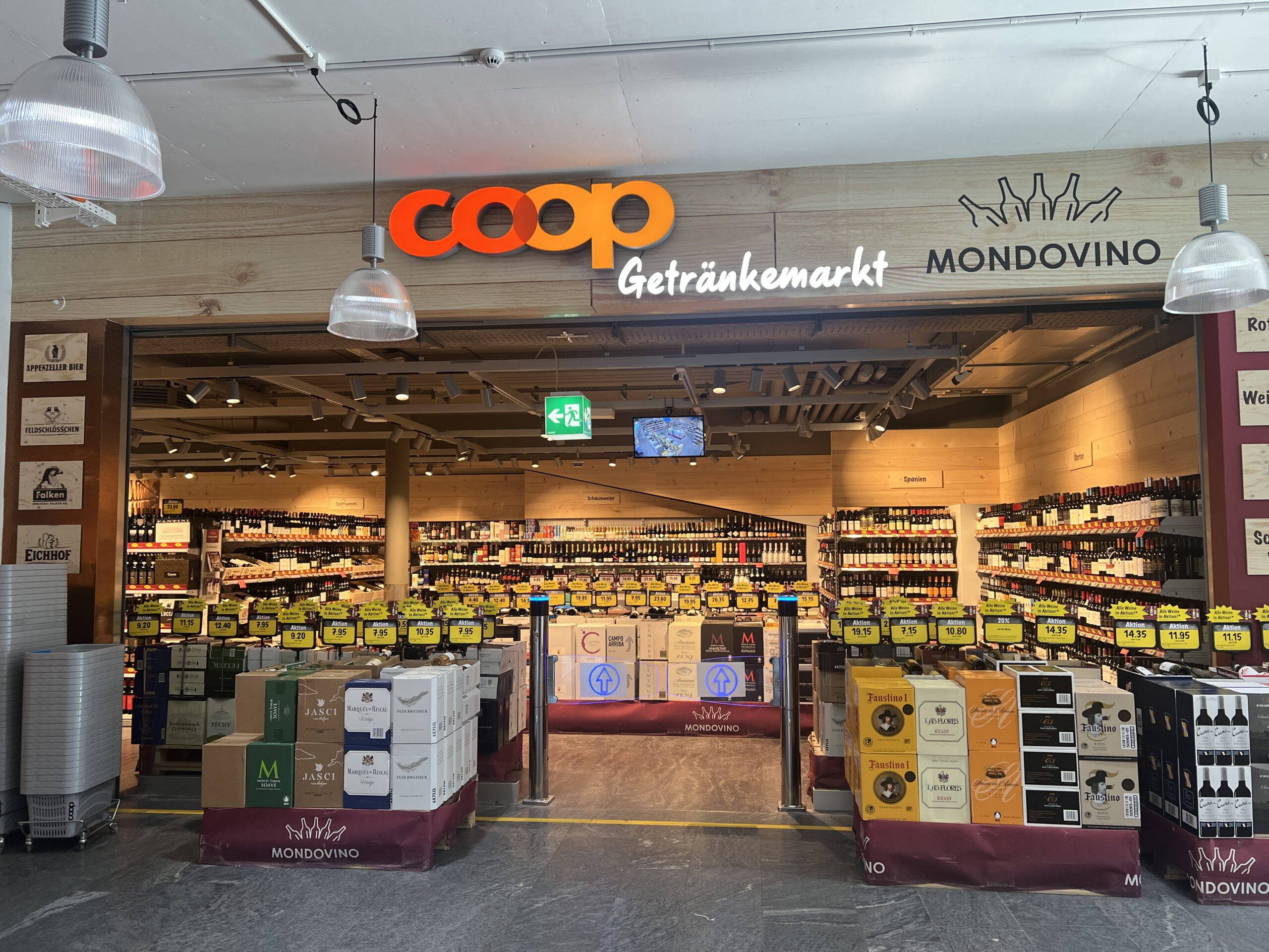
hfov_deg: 67.3
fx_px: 953
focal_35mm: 26
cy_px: 476
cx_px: 634
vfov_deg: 53.1
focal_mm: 5.7
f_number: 1.5
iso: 80
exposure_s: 1/121
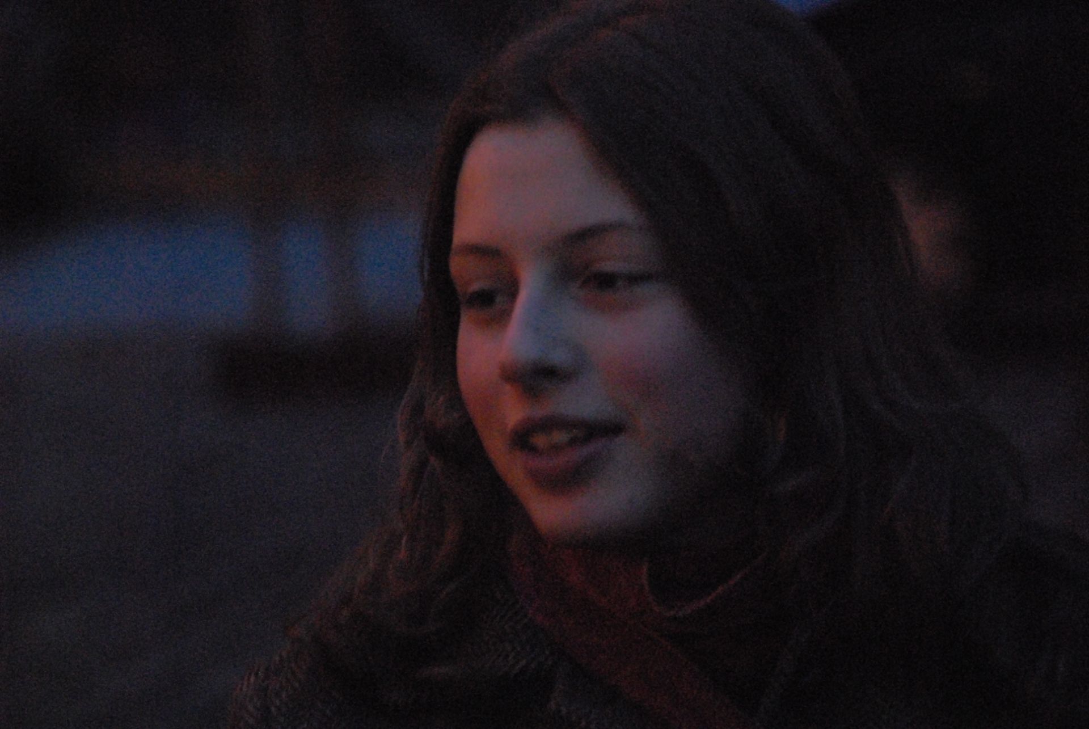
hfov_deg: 6.9
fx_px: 9085
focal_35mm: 300
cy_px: 364
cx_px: 544
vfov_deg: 4.6
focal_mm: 200
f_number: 7.1
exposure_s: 1/6
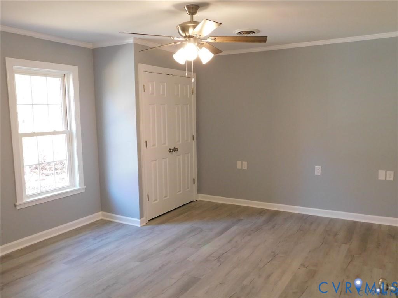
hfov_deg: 60.0
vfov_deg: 46.8
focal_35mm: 30
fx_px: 345
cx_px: 199
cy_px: 149
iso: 320
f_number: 3.2
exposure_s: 1/30
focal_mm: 5.3
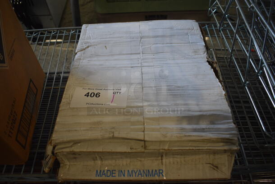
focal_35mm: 30
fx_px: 229
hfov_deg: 61.9
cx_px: 138
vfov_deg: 43.7
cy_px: 92
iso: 800
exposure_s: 1/250
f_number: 3.5
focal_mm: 20
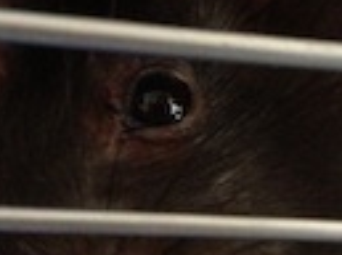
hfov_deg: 20.1
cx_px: 204
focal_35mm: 98
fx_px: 966
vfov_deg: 14.8
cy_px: 239
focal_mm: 4.28
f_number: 2.4
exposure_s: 1/15
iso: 800
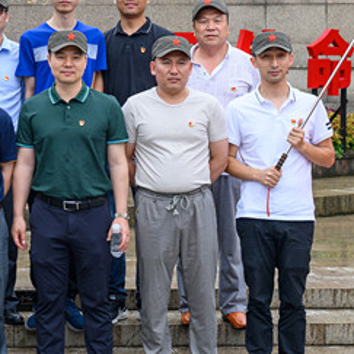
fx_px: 1620
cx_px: -34
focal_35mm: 140
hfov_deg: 12.3
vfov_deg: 12.4
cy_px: 44
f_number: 5.6
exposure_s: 1/125
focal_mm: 50
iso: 100
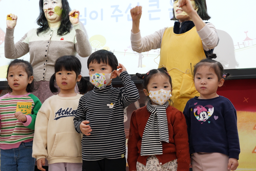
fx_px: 427
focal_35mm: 60
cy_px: 86
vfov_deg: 22.6
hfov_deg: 33.4
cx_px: 128
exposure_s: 1/80
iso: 2500
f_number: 7.1
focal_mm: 60
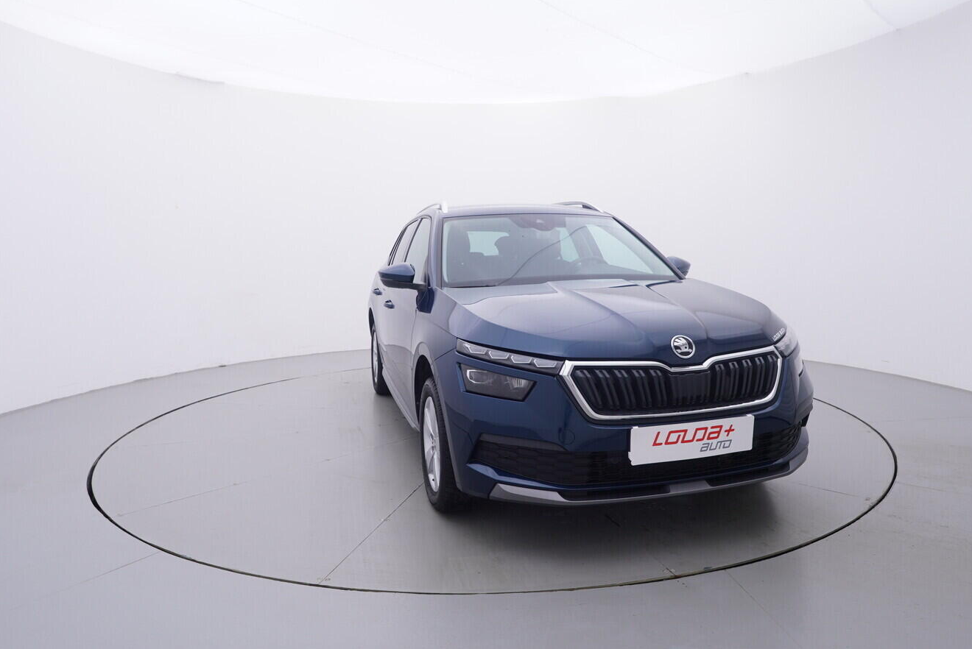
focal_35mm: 25
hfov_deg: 72.5
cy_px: 328
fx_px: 663
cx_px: 493
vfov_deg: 52.2
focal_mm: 15
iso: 200
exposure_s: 1/80
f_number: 5
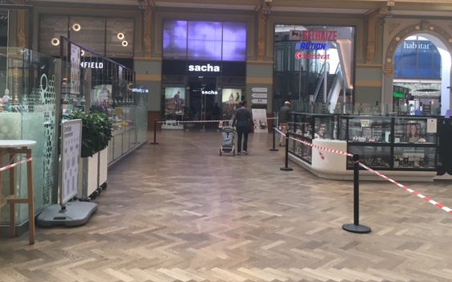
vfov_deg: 36.0
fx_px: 431
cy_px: 104
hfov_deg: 55.3
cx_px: 231
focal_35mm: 35
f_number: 2.2
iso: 25
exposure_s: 1/33
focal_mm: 4.15
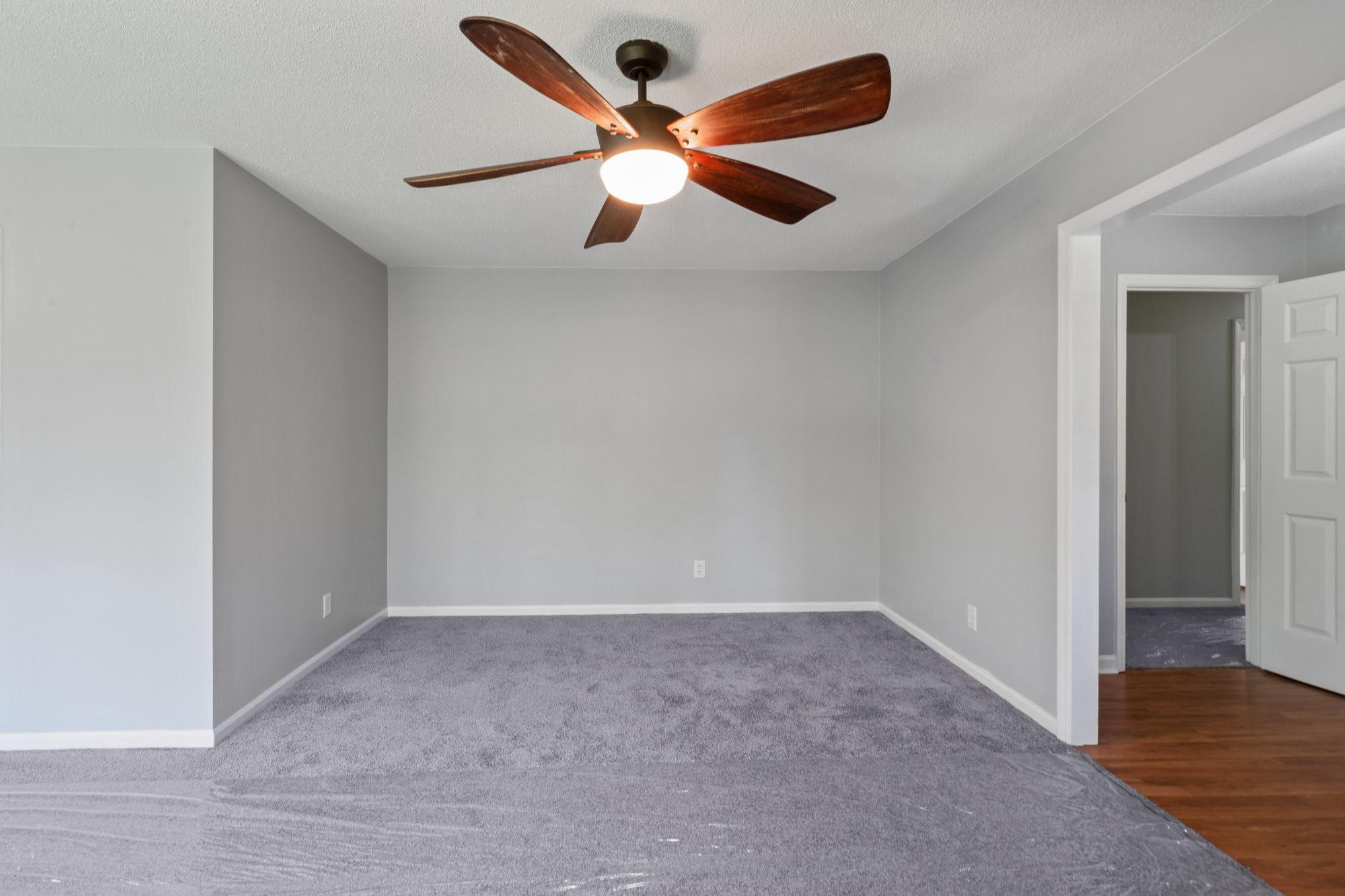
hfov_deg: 96.7
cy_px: 448
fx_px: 598
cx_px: 672
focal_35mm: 16
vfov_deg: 73.7
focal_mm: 16
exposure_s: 1
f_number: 11
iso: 100
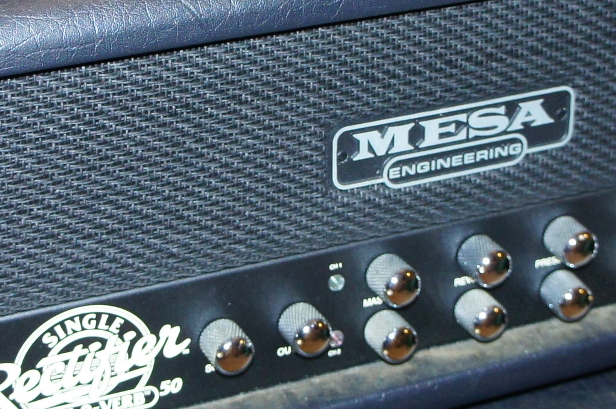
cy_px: 203
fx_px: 1744
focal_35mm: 102
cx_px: 307
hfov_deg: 20.0
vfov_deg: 13.4
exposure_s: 1/60
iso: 800
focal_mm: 20
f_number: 4
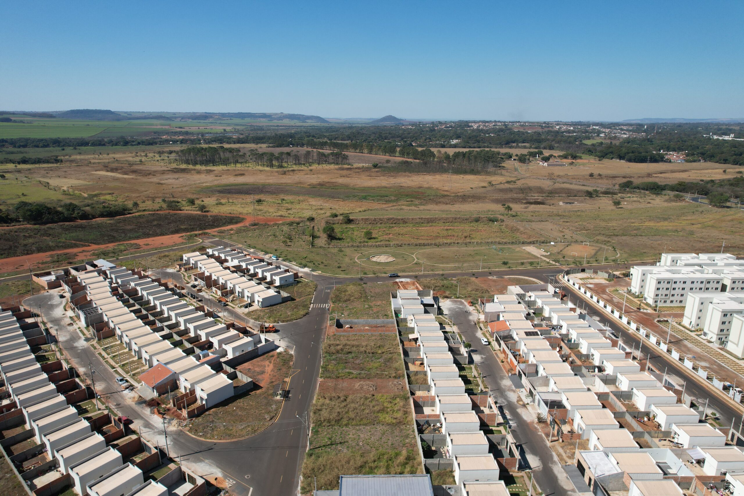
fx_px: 455
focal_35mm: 22
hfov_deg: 78.6
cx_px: 372
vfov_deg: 57.2
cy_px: 248
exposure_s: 1/2000
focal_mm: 8.38
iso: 110
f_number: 2.8
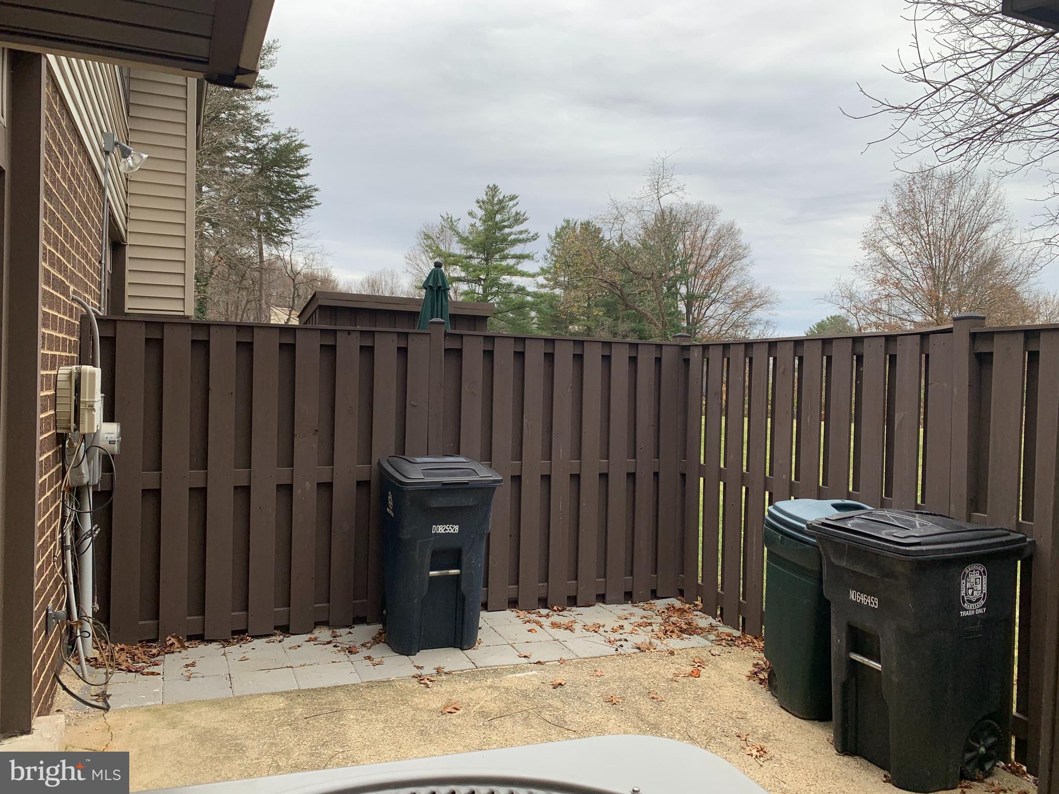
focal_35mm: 26
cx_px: 530
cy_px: 397
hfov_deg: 67.3
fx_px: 795
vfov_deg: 53.1
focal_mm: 4.25
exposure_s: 1/405
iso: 25
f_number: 1.8
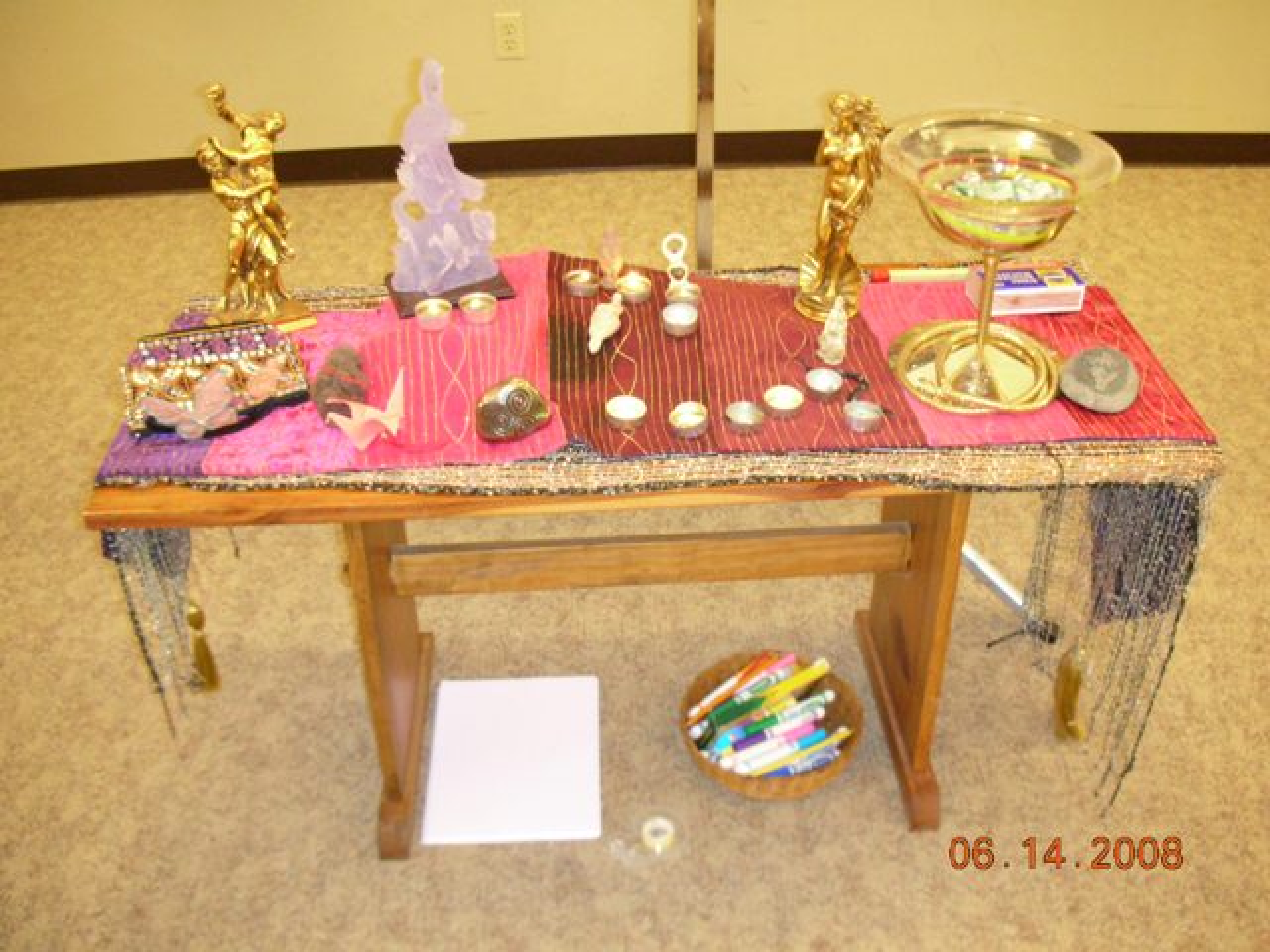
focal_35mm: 35
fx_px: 1284
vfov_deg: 40.7
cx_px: 635
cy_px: 476
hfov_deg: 52.6
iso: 200
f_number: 3
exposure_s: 1/8
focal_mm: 5.8
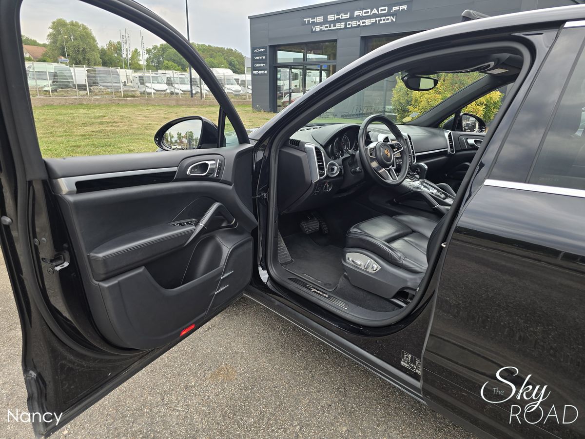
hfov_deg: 73.9
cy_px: 220
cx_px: 292
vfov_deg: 58.9
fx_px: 389
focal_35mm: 23
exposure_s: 1/180
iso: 50
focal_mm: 6.3
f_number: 1.7
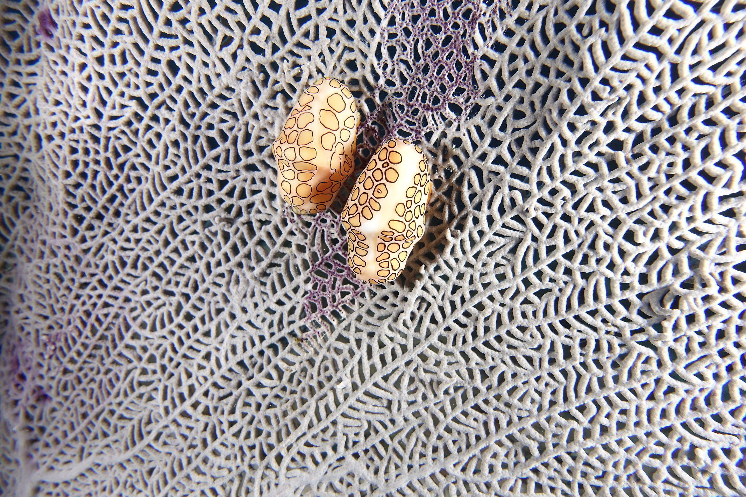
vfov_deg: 47.9
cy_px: 239
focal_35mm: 27
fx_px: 559
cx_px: 379
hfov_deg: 67.4
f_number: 5
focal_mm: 8.8
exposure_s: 1/400
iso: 200
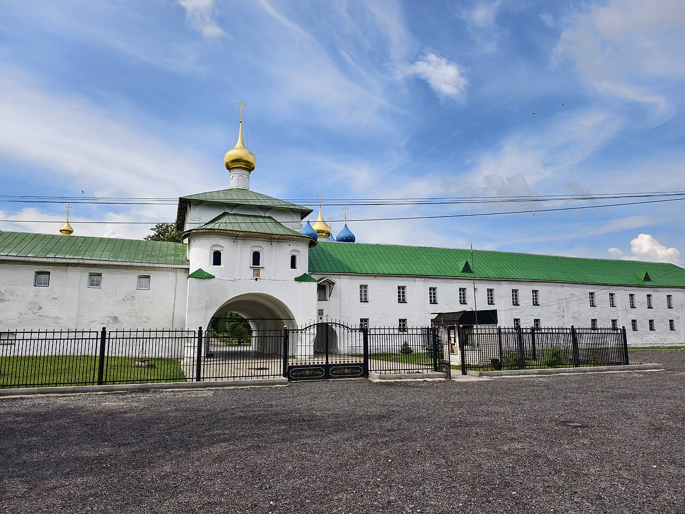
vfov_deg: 58.9
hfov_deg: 73.9
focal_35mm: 23
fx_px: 455
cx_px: 342
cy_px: 257
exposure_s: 1/3906
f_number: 1.57
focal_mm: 6.54
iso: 72
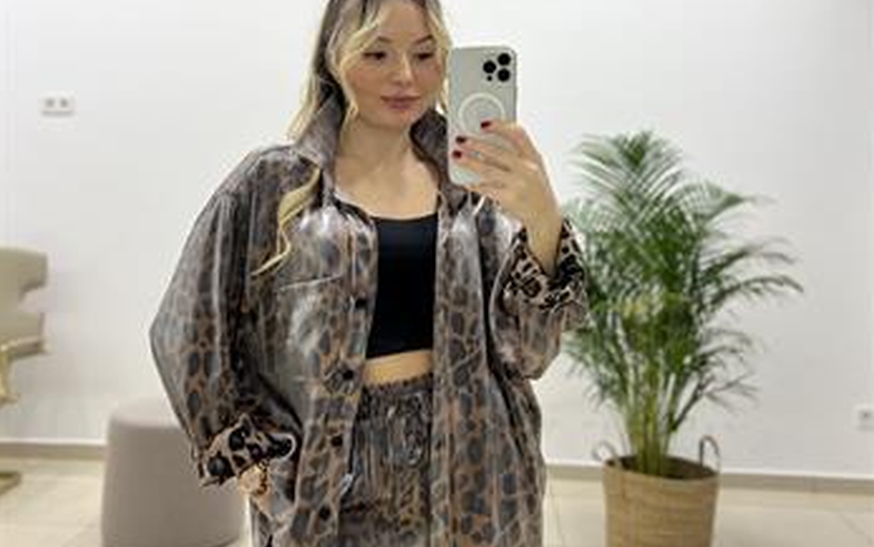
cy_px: 174
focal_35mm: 37
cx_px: 438
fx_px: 881
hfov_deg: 52.7
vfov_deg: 34.1
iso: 100
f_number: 1.5
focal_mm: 5.7
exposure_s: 1/100
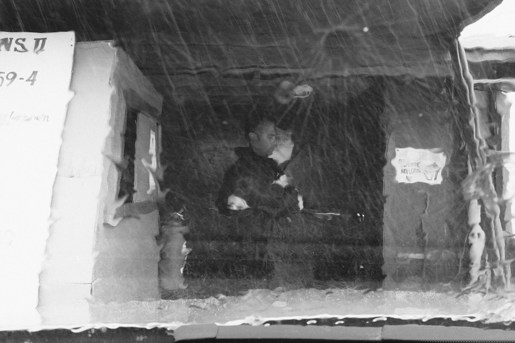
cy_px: 172
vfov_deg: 32.6
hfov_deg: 47.4
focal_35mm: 41
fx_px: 586
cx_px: 258
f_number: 9
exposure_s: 1/60
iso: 5000
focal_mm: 27
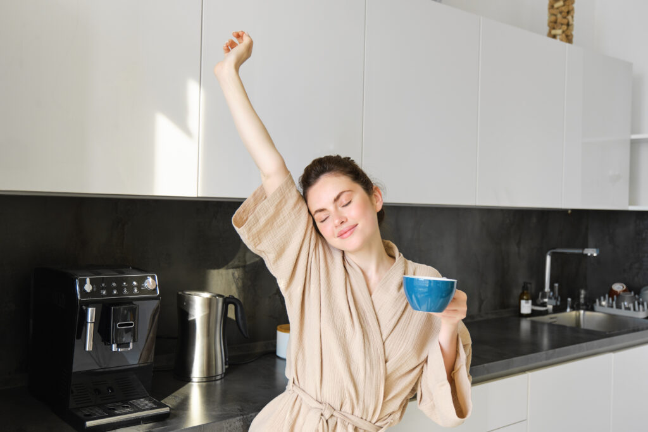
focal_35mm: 37
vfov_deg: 36.0
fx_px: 666
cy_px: 216
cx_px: 324
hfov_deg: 51.9
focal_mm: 24.9
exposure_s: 1/500
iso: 250
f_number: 2.8
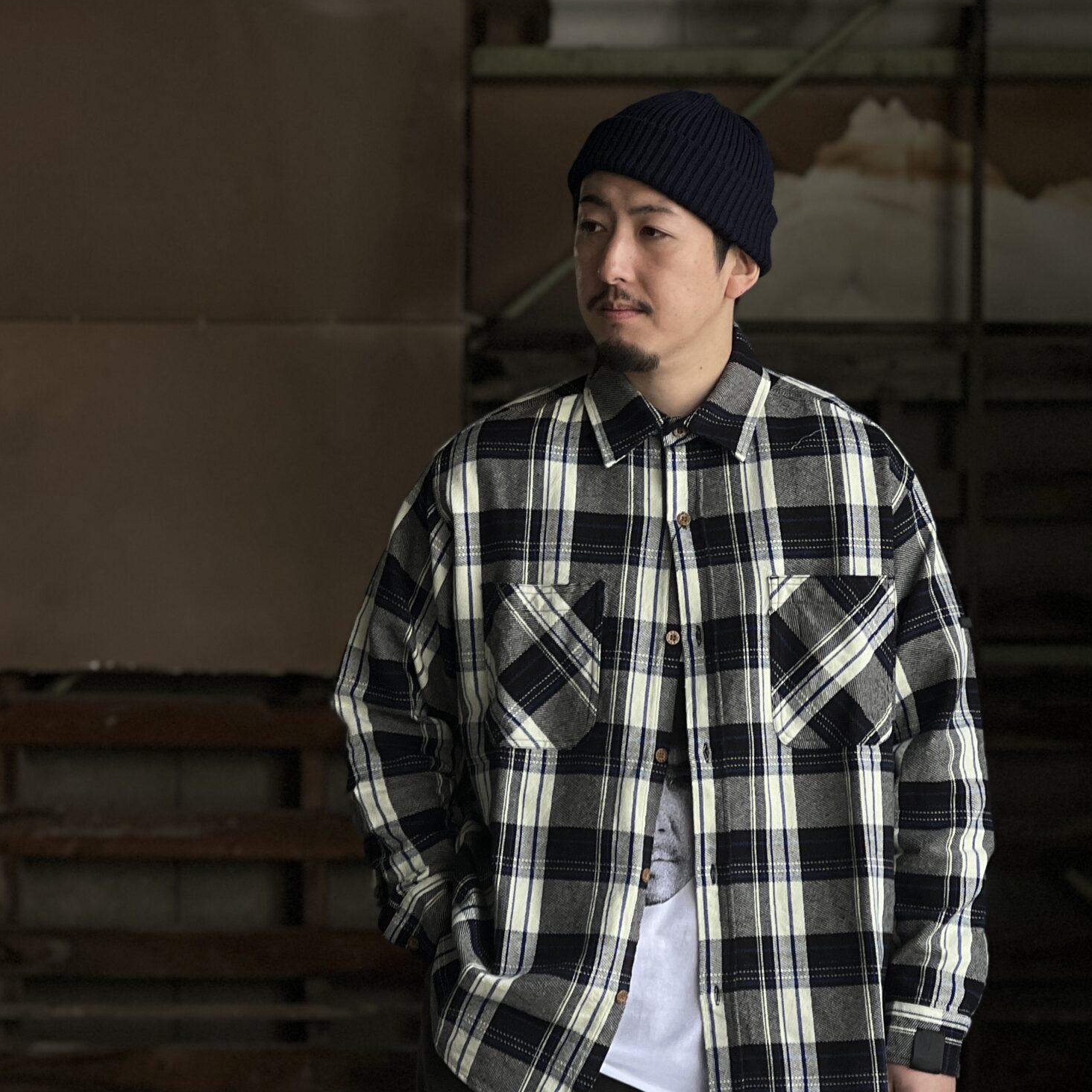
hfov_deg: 14.6
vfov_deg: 14.6
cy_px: 759
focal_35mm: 119
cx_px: 691
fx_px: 4247
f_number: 2.8
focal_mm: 9
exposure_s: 1/121
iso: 64
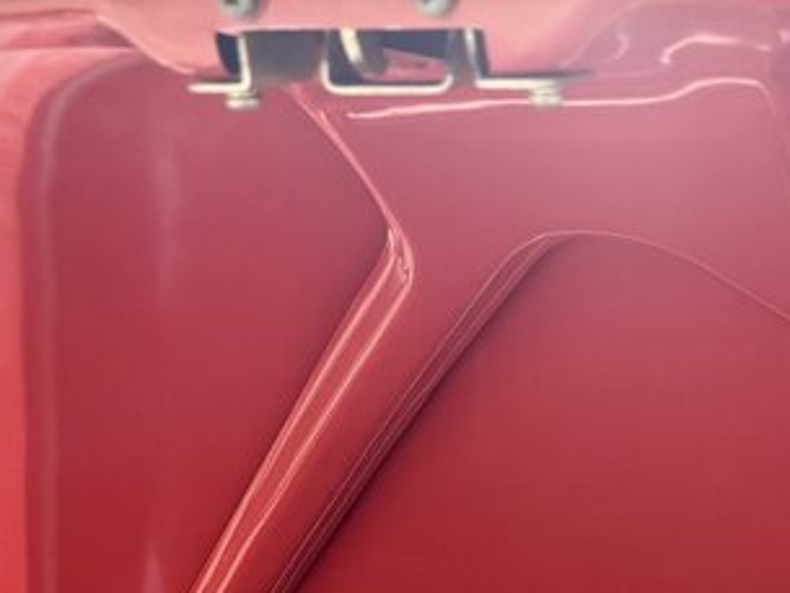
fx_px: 1438
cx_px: 673
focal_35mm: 63
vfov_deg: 21.1
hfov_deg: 29.7
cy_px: 774
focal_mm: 6.76
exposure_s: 1/210
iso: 125
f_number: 1.78
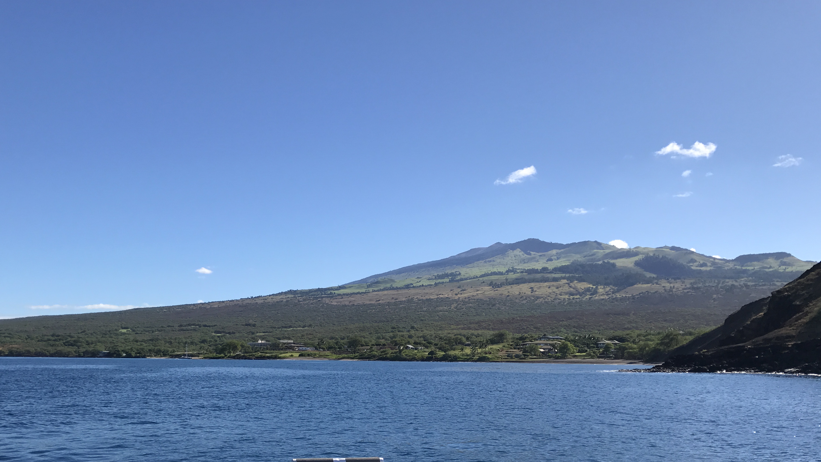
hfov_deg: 56.4
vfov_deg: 33.3
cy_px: 328
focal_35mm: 35
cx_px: 351
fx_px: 762
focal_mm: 3.99
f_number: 1.8
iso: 20
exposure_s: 1/2660
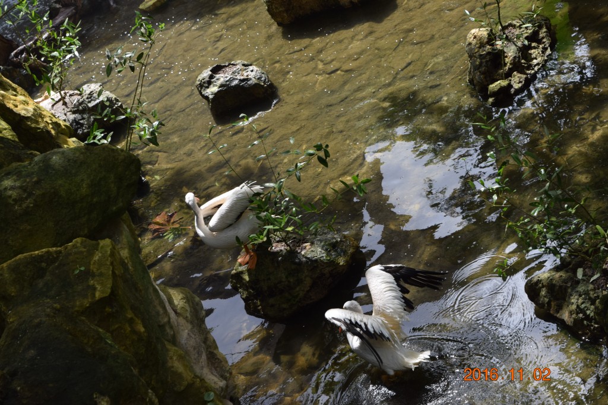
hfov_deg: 24.6
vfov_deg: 16.5
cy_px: 202
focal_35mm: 82
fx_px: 1393
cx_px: 304
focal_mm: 55
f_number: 8
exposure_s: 1/250
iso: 400
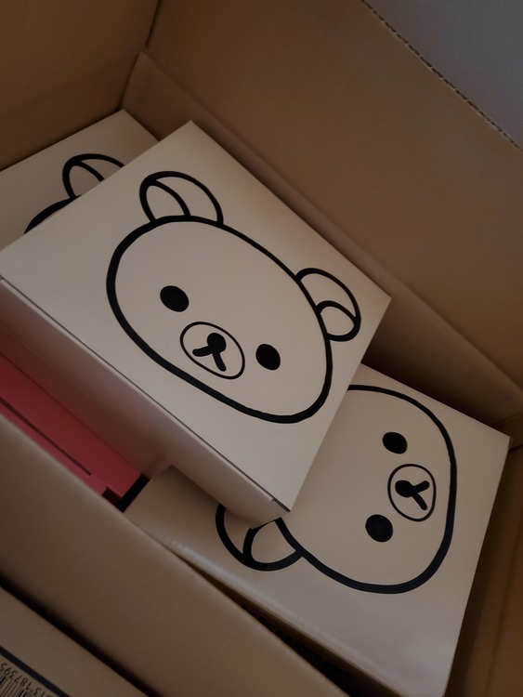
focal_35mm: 26
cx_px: 262
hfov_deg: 53.1
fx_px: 523
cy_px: 348
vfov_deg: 67.3
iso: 640
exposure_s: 1/9
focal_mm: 4.3
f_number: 1.5
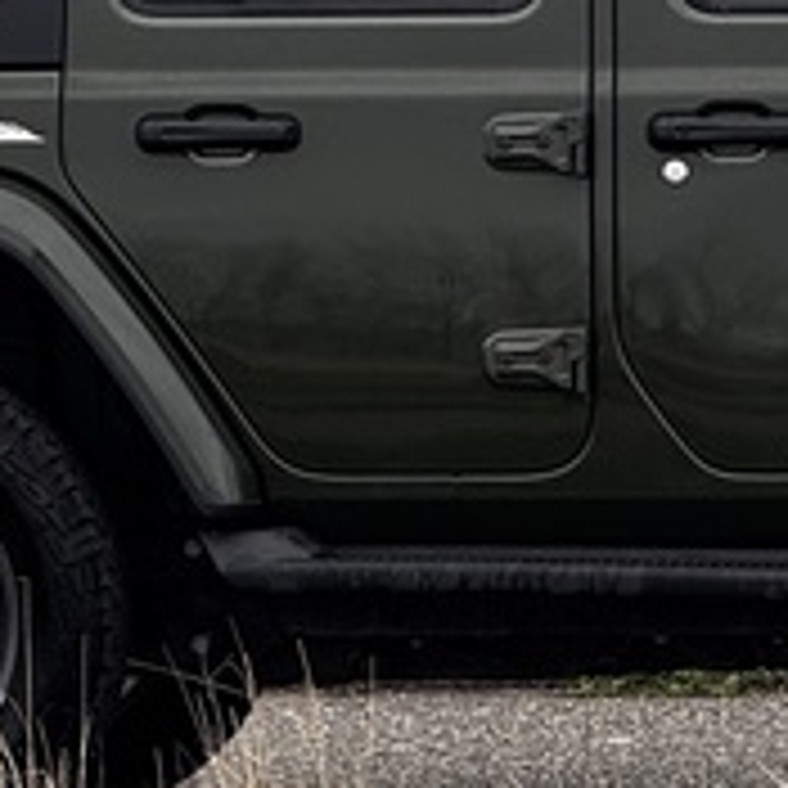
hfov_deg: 3.6
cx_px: 878
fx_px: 12517
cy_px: -162
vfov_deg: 3.6
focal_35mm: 486
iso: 50
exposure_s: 1/155
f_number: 2.8
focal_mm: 15.66
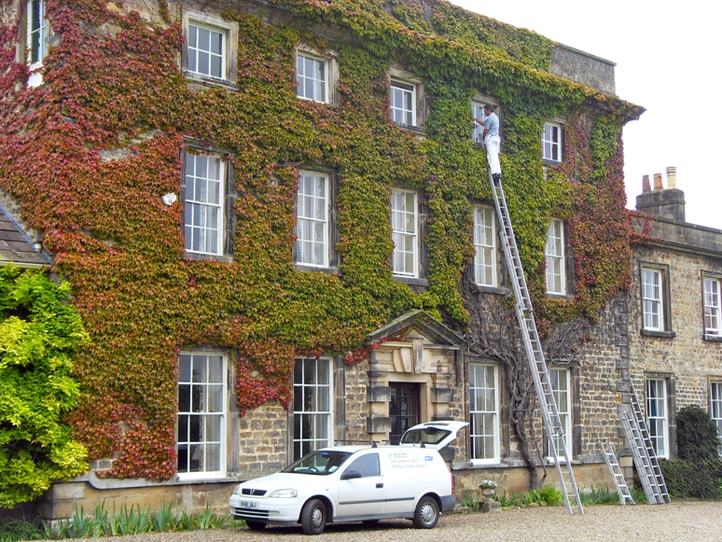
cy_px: 276
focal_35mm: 62
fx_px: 1294
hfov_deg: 31.2
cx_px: 369
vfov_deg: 23.7
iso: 80
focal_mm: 10.2
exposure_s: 1/125
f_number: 3.8
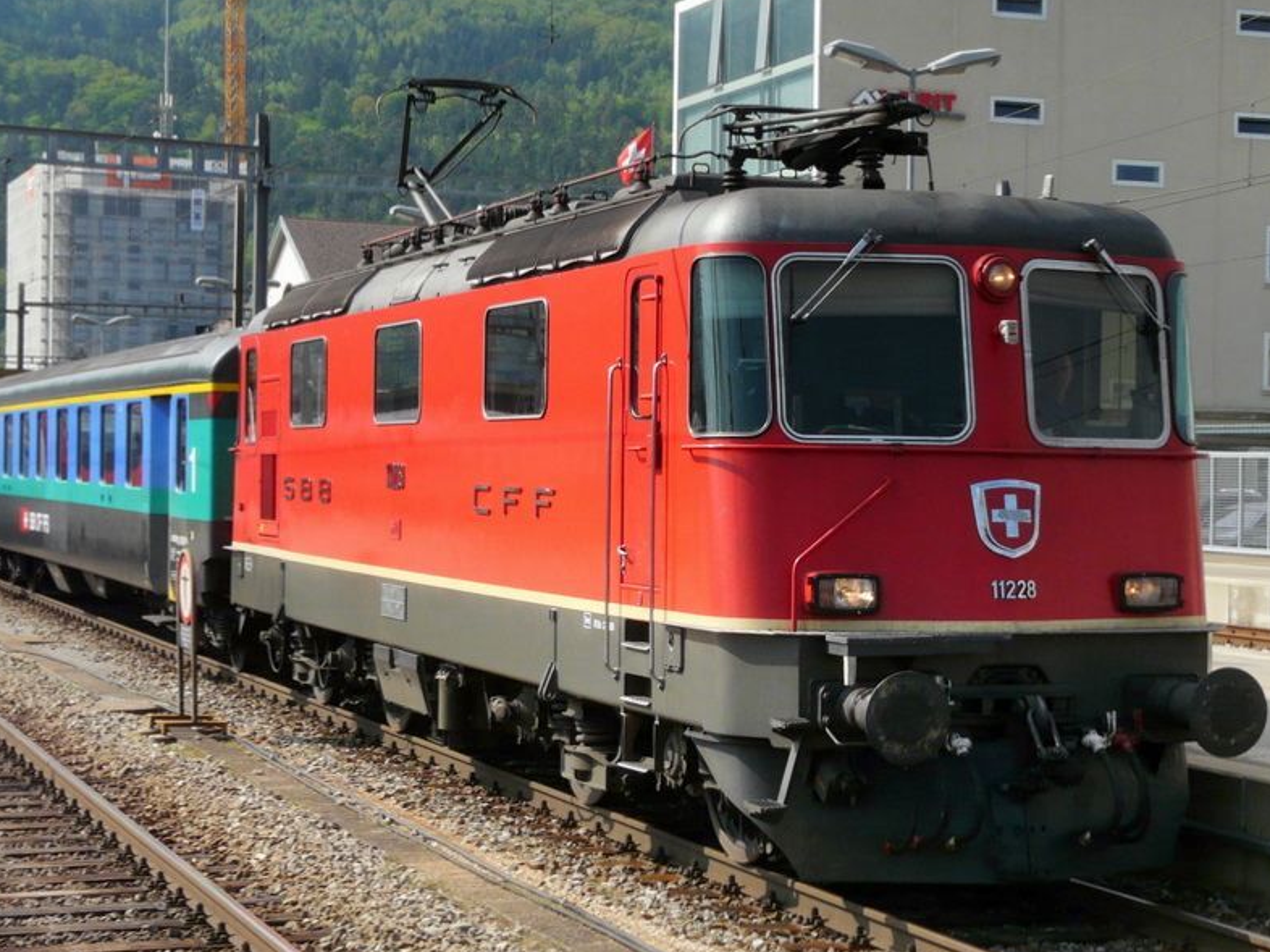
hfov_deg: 27.7
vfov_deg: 21.0
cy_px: 485
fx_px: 2567
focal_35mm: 70
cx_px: 751
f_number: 5.6
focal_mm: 9
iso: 100
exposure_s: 1/400
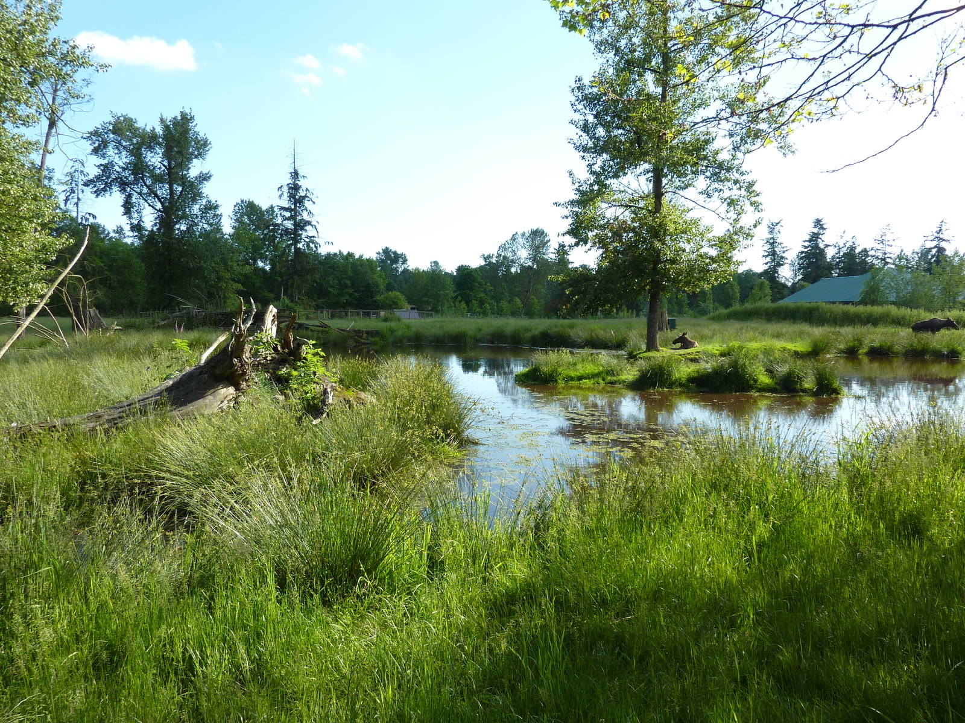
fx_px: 697
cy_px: 362
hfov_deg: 69.4
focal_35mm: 25
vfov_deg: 54.9
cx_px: 482
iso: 125
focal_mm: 4.1
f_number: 3.3
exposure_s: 1/500
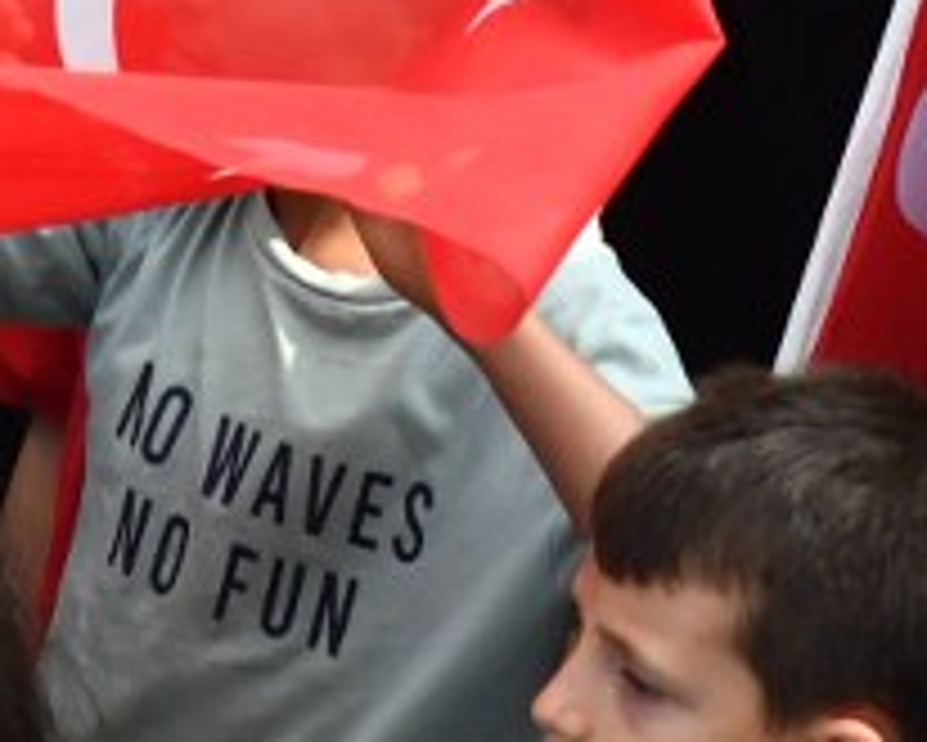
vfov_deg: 1.8
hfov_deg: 2.2
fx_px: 24045
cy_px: -1077
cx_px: 608
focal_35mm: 876
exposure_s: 1/640
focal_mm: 120
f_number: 7.1
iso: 1250
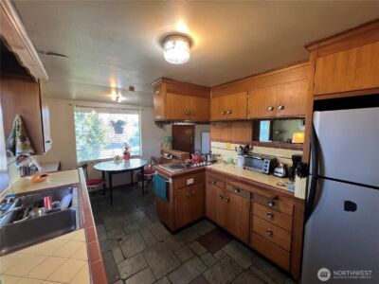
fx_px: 142
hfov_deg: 106.2
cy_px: 142
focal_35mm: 13
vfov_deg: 89.9
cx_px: 190
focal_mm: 1.57
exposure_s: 1/120
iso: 200
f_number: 1.8
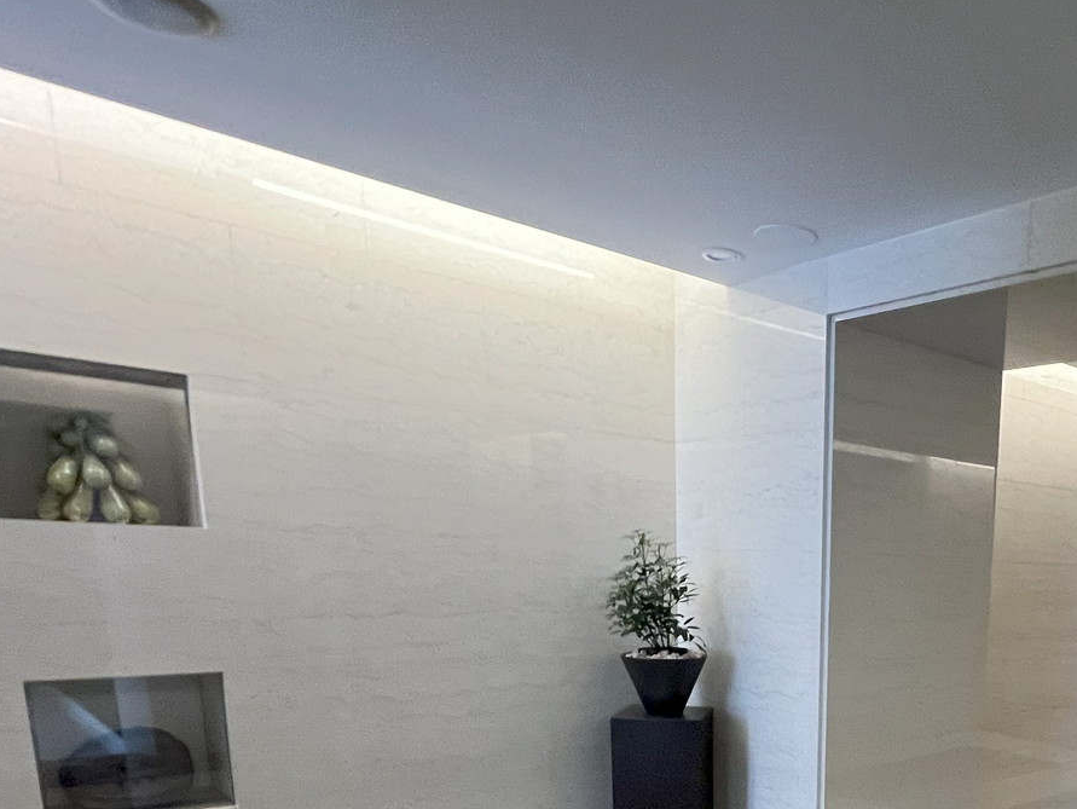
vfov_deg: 44.0
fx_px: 872
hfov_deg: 58.1
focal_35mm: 28
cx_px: 876
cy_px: 770
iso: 400
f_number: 2.4
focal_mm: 1.54
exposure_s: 1/50
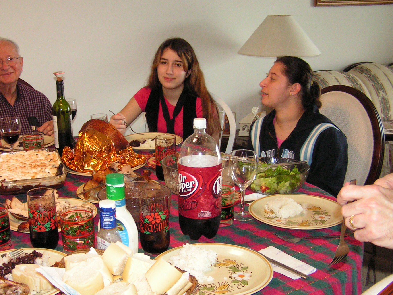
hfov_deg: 38.8
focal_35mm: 49
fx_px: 556
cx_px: 159
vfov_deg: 29.7
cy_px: 157
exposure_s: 1/40
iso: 200
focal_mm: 6.3
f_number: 2.8
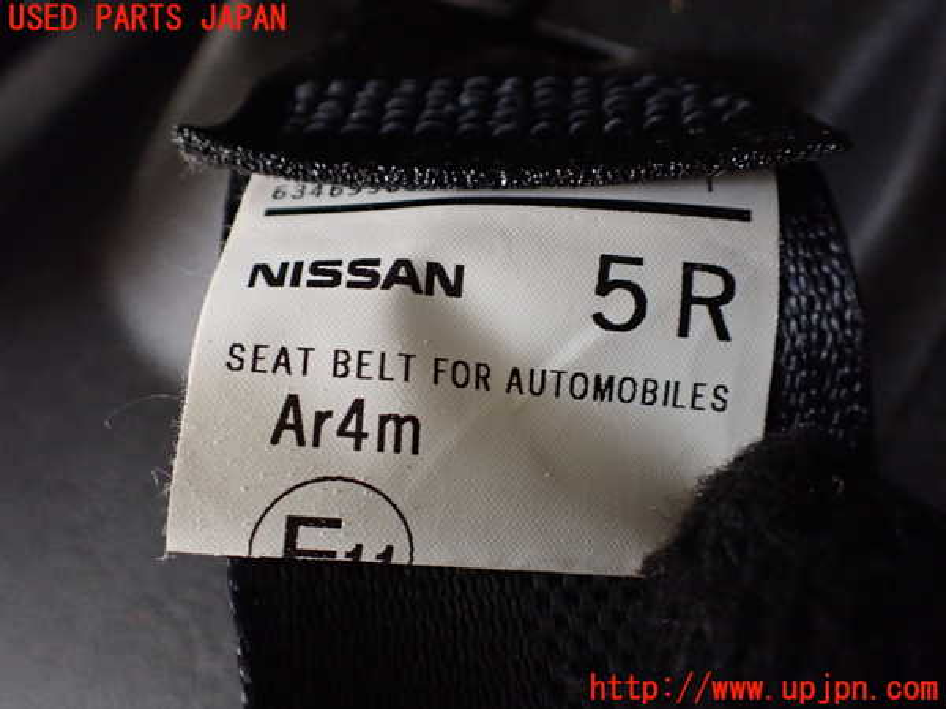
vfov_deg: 46.8
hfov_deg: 60.0
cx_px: 473
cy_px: 354
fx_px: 820
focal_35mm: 30
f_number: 2.3
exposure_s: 1/40
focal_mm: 5.4
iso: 800
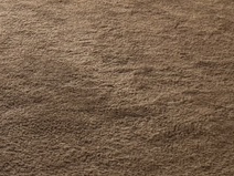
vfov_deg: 8.6
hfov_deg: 11.9
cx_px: -46
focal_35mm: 163
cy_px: -175
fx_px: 1102
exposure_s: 1/120
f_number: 1.78
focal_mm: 6.76
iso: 200
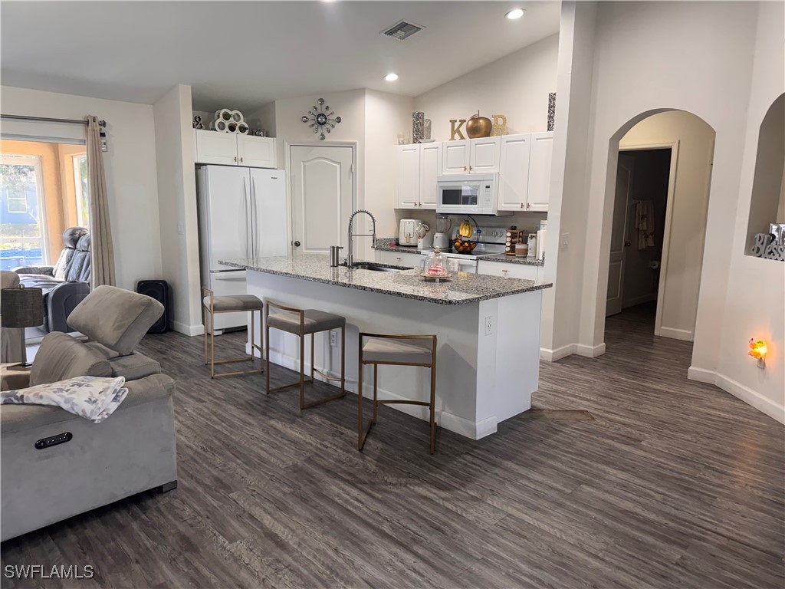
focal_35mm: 24
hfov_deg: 71.6
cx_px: 392
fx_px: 544
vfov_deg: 56.8
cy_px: 294
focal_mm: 6.76
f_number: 1.78
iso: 160
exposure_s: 1/120
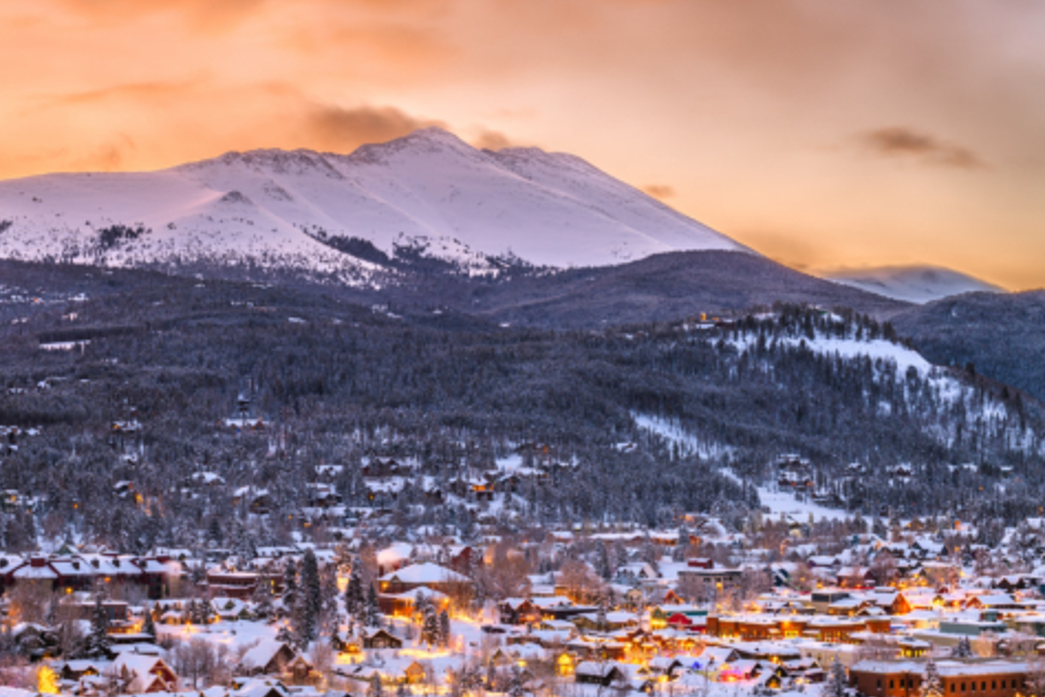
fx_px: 2351
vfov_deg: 16.8
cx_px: 214
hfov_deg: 24.7
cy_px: 401
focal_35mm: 81
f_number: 11
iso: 64
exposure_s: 20
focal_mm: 50
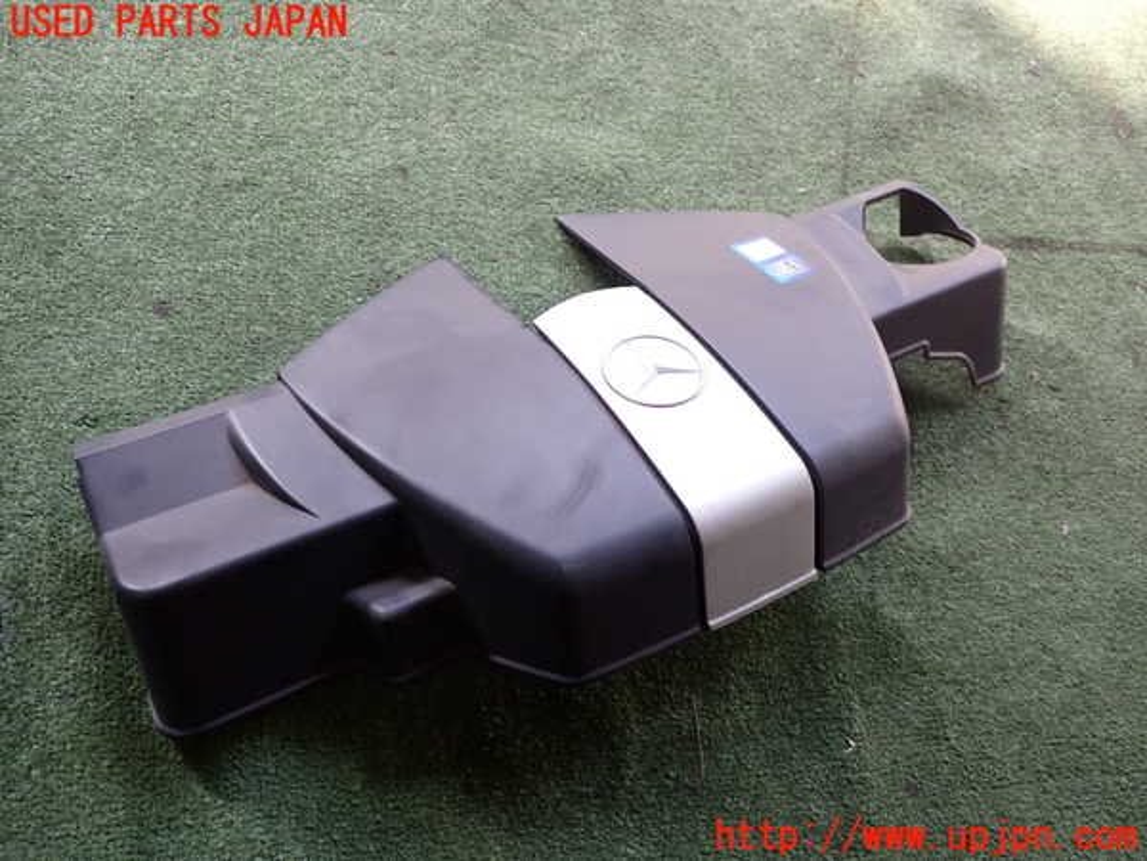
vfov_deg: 46.8
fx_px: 994
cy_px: 430
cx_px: 574
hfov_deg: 60.0
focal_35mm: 30
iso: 200
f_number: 2.3
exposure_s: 1/80
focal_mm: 5.4
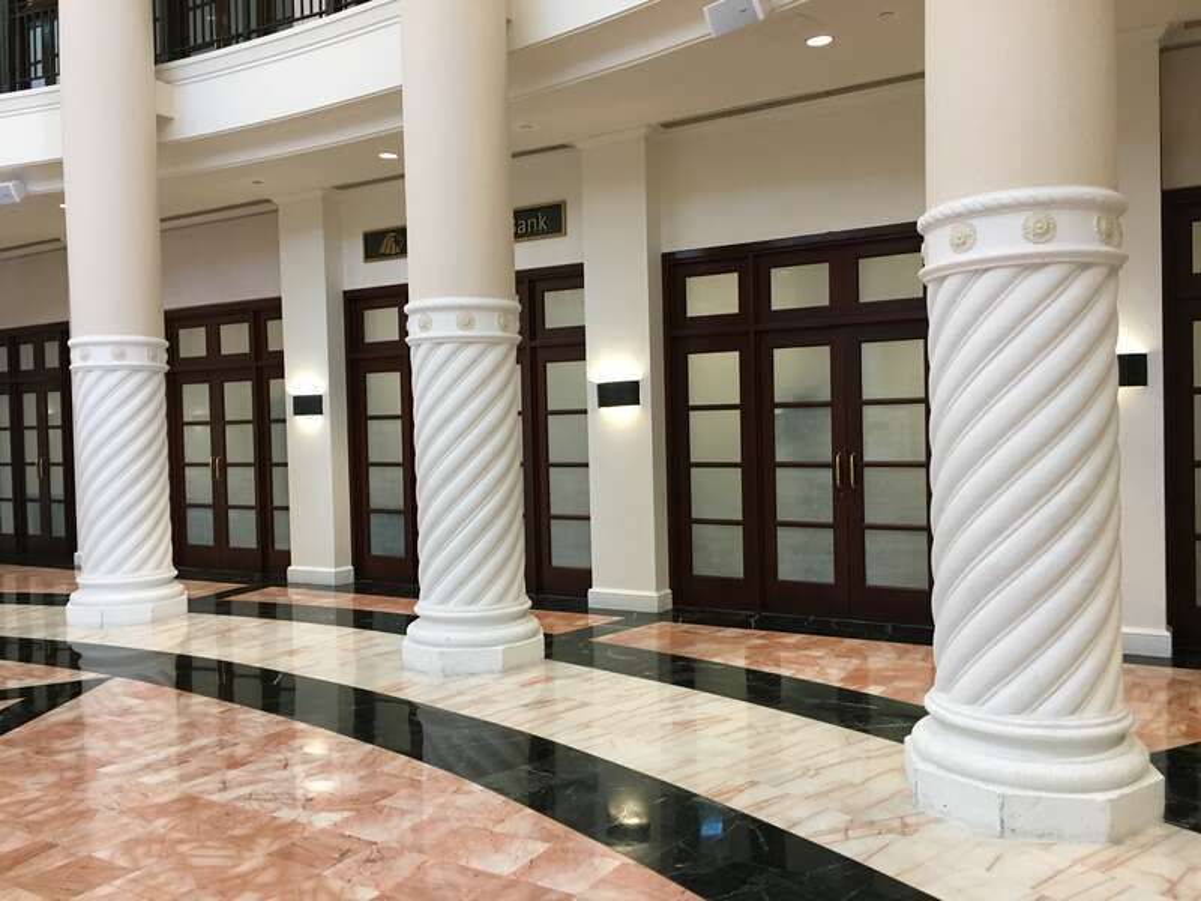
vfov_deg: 48.2
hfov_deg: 61.7
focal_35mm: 29
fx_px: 1006
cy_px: 450
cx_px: 600
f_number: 2.2
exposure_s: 1/30
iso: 125
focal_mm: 4.15
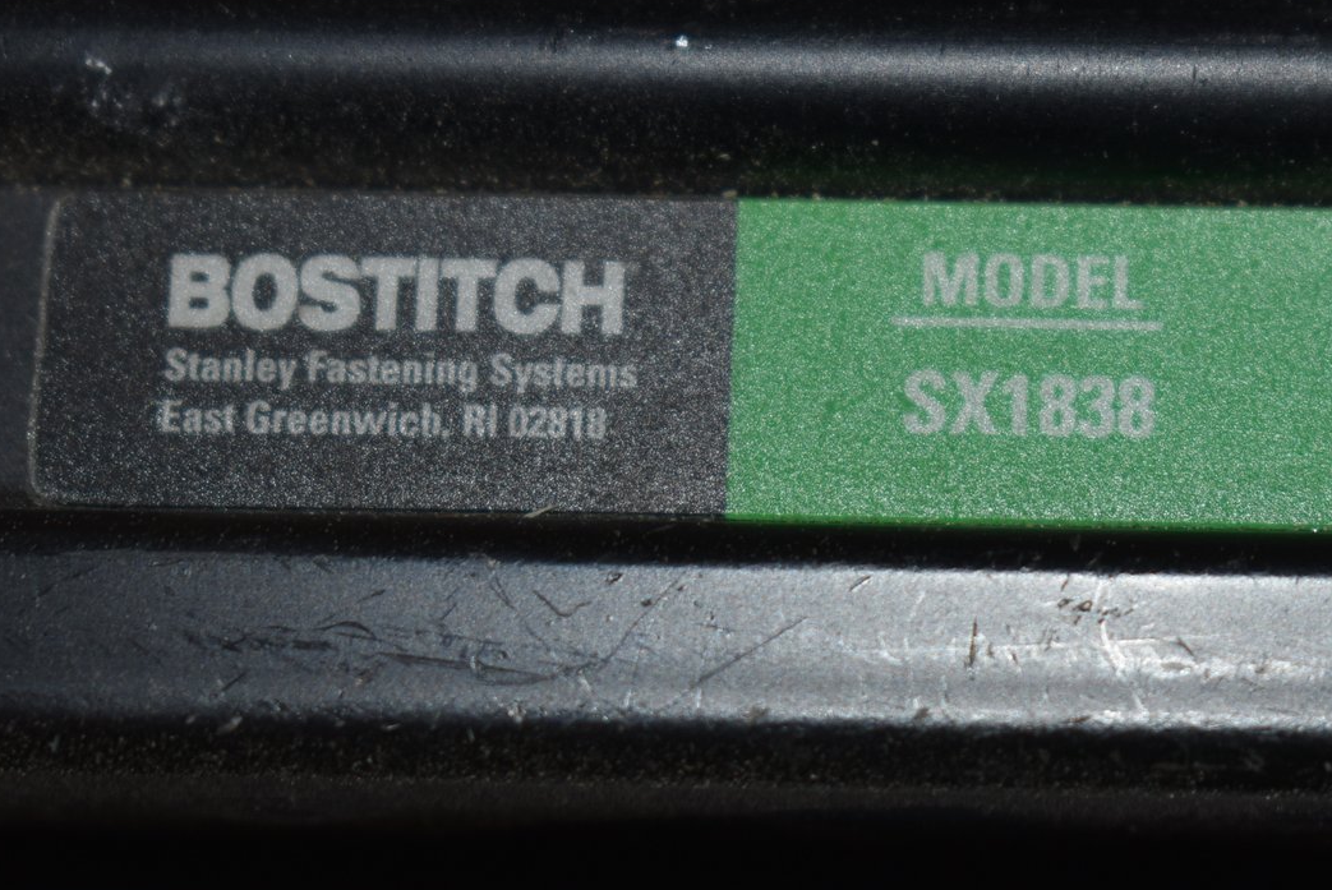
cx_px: 1048
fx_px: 4702
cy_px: 339
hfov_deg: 16.0
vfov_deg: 10.8
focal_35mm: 127
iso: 180
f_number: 5.6
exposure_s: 1/60
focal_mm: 52
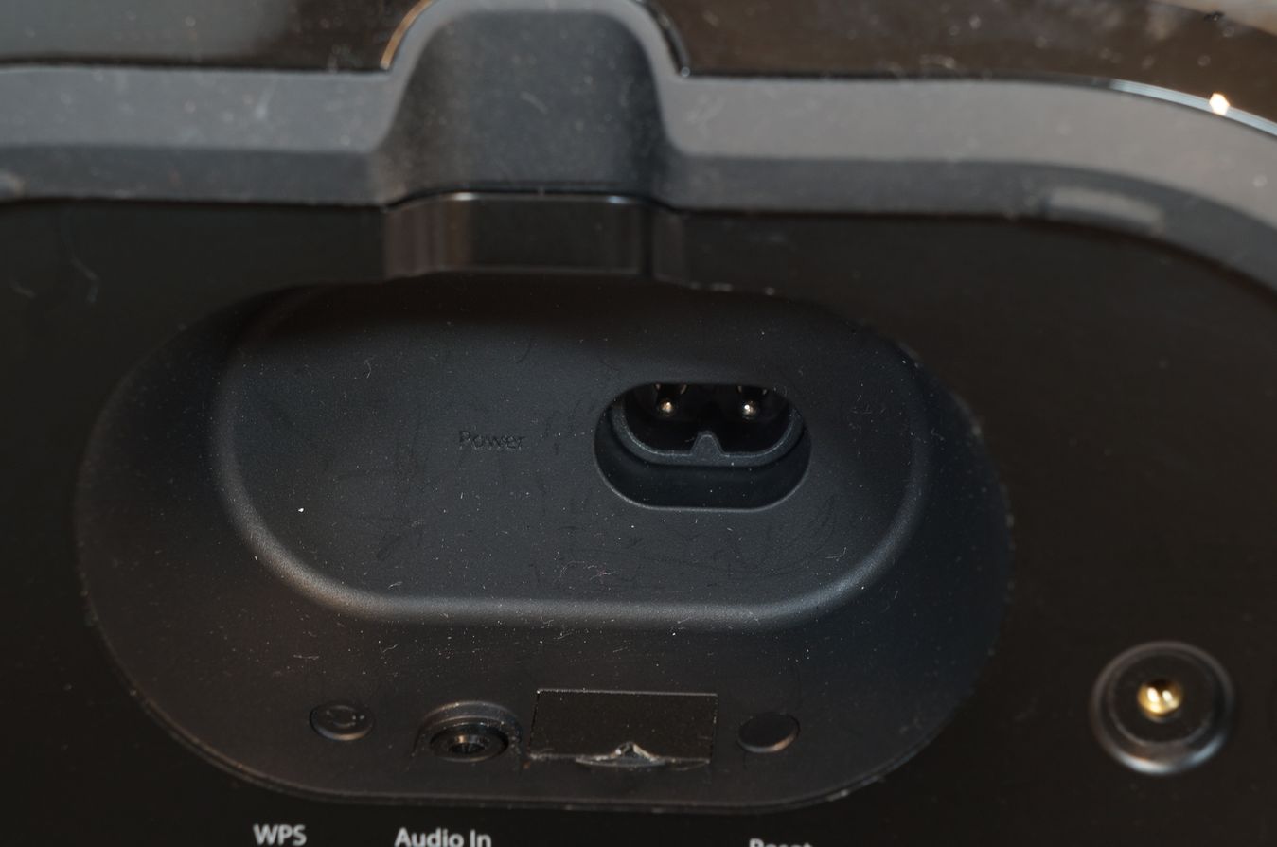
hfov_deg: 24.7
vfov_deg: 16.5
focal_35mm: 82
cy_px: 424
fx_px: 2922
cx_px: 638
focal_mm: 55
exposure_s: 1/2
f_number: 9
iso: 200
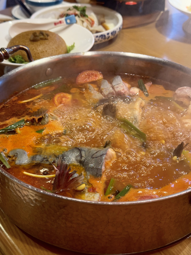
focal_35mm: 48
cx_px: 96
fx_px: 353
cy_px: 128
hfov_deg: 30.3
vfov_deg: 39.7
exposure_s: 1/65
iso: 100
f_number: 1.78
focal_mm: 6.76
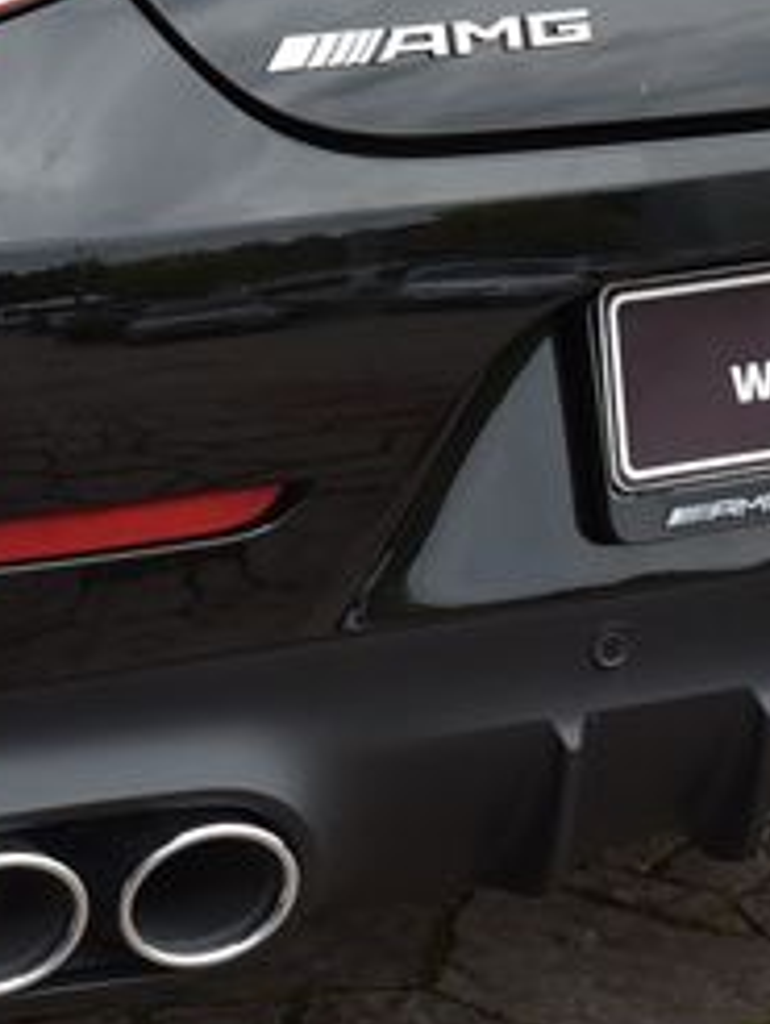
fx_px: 5448
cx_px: -125
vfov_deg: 10.7
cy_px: 29
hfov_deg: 8.0
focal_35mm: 184
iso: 500
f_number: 6.3
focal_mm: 46
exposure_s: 1/160
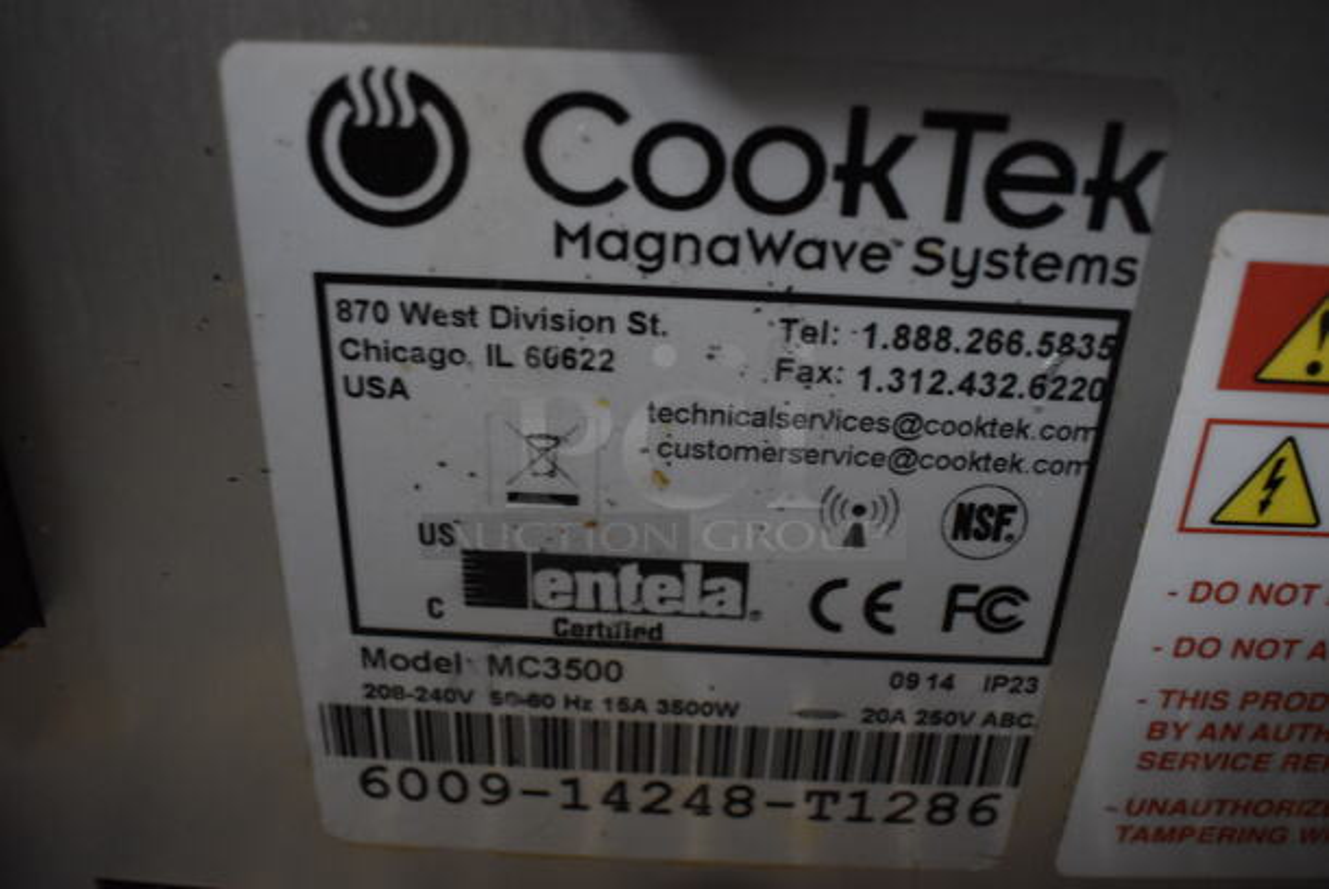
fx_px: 1164
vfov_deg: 41.8
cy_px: 444
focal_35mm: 32
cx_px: 664
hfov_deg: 59.4
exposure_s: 1/50
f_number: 3.8
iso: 3200
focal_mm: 21
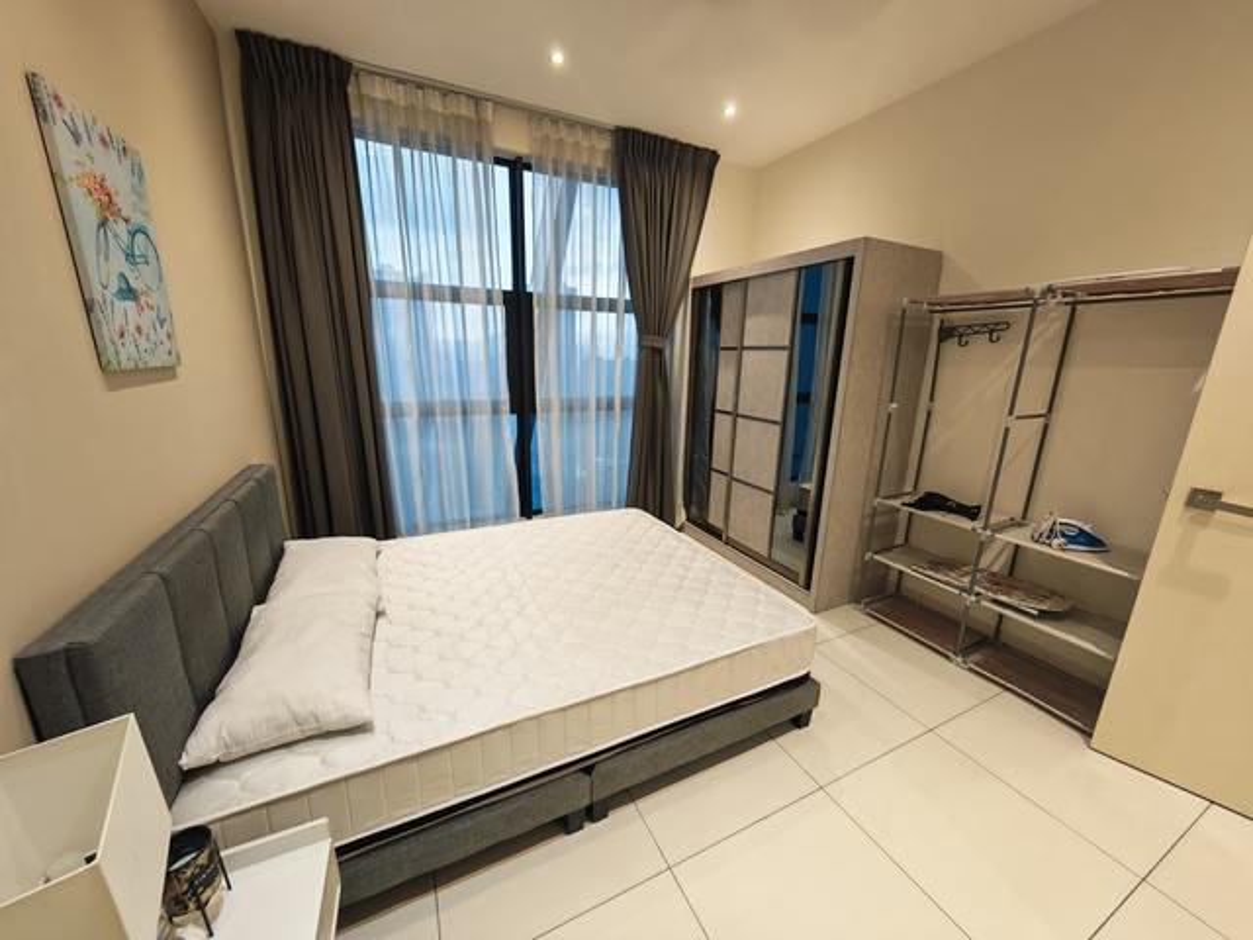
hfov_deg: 106.2
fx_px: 471
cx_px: 626
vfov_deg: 89.9
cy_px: 470
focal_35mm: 13
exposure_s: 1/33
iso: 250
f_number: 2
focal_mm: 1.82
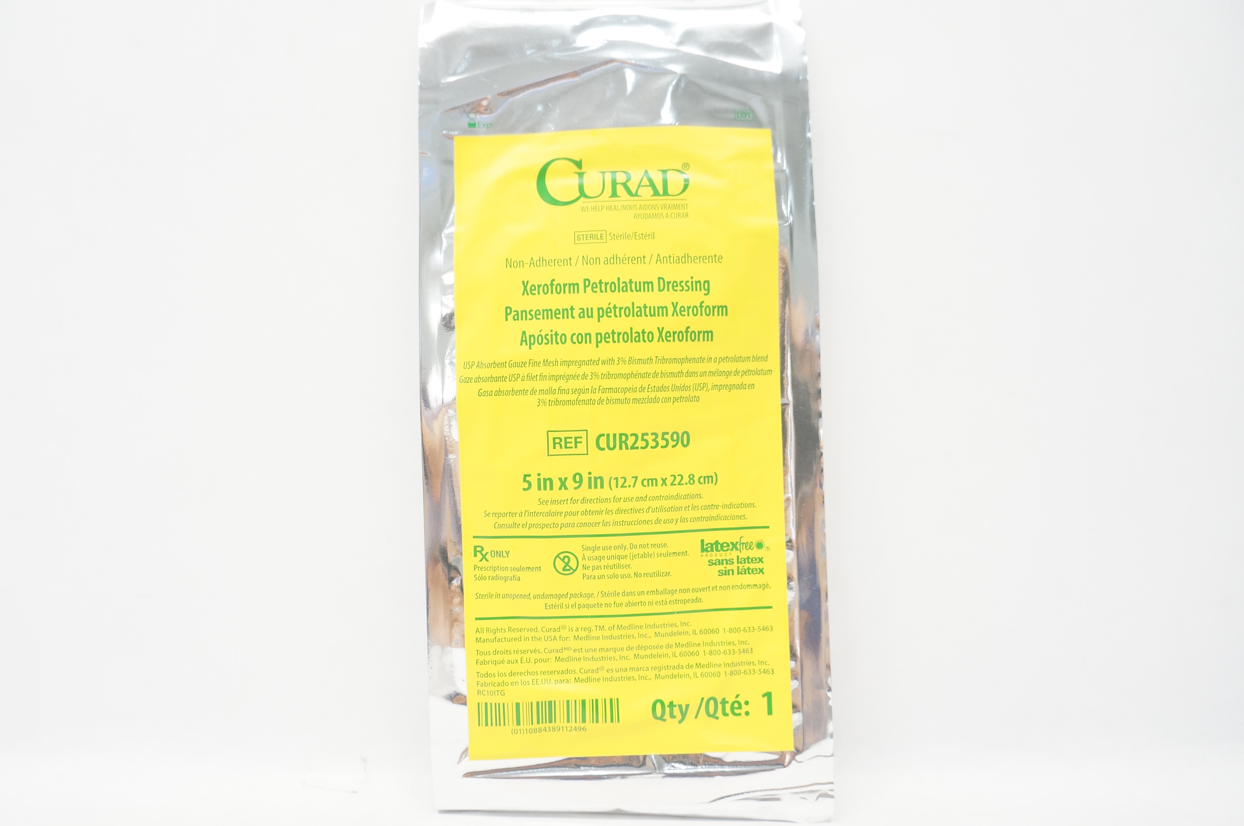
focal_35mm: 27
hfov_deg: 67.4
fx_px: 932
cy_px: 413
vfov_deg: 47.8
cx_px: 622
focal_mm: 18
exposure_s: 1/80
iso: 800
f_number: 4.5
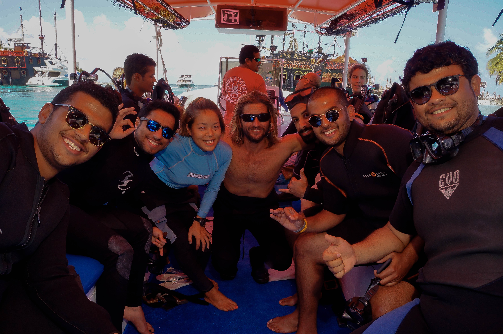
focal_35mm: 39
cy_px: 167
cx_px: 252
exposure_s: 1/100
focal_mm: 26
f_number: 16
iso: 400
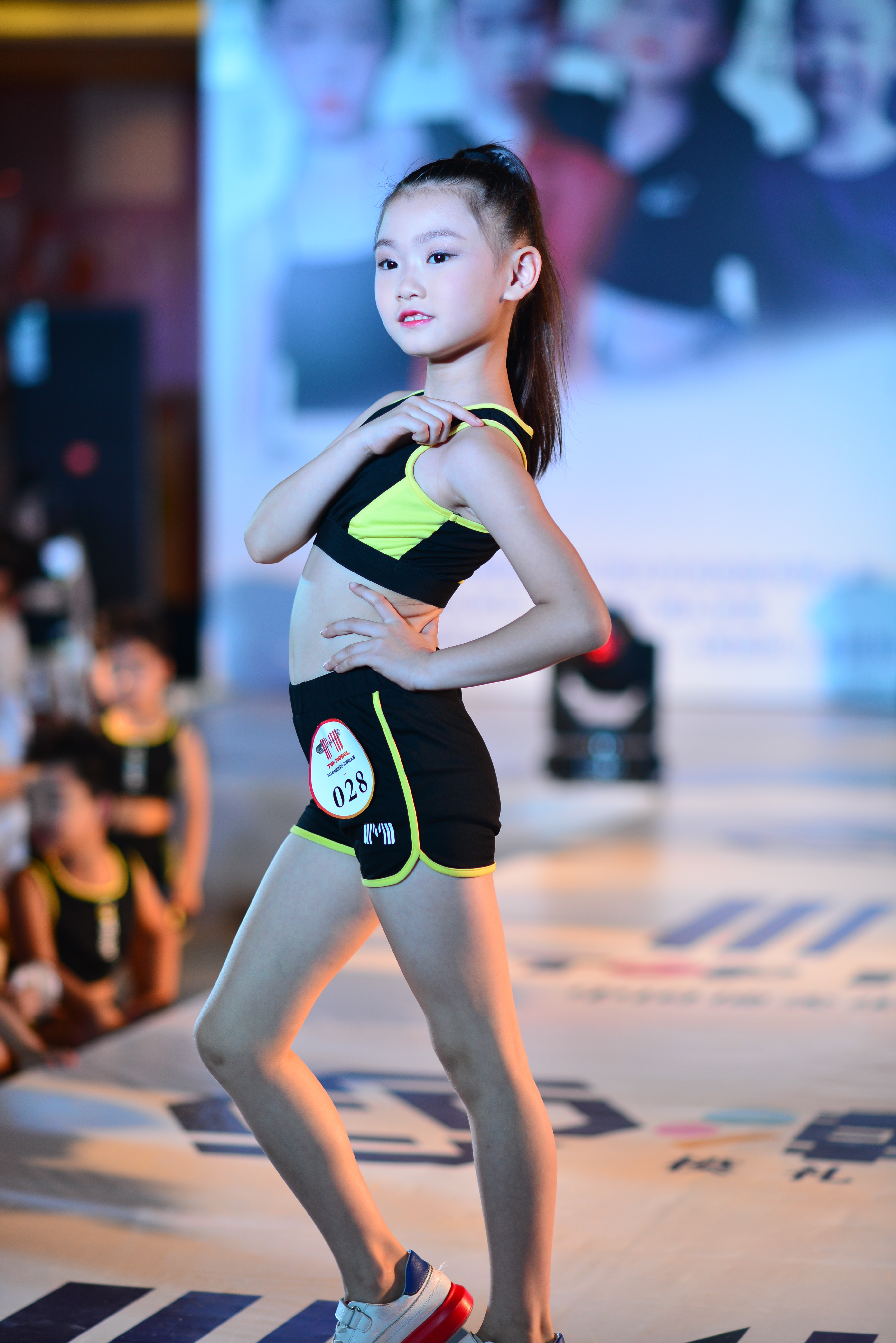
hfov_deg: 13.0
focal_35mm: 105
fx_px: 3920
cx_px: 448
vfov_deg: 19.5
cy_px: 672
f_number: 2.5
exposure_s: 1/800
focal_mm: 105
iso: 500
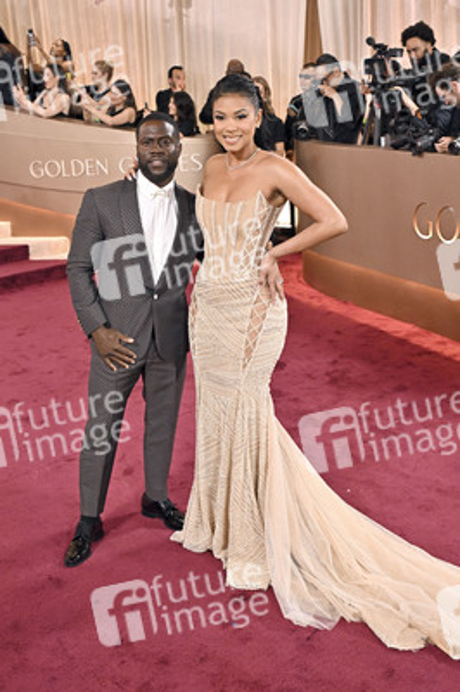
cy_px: 346
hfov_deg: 34.2
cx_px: 230
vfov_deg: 49.6
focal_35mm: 39
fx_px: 749
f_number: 4.5
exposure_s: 1/320
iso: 2500
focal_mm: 39
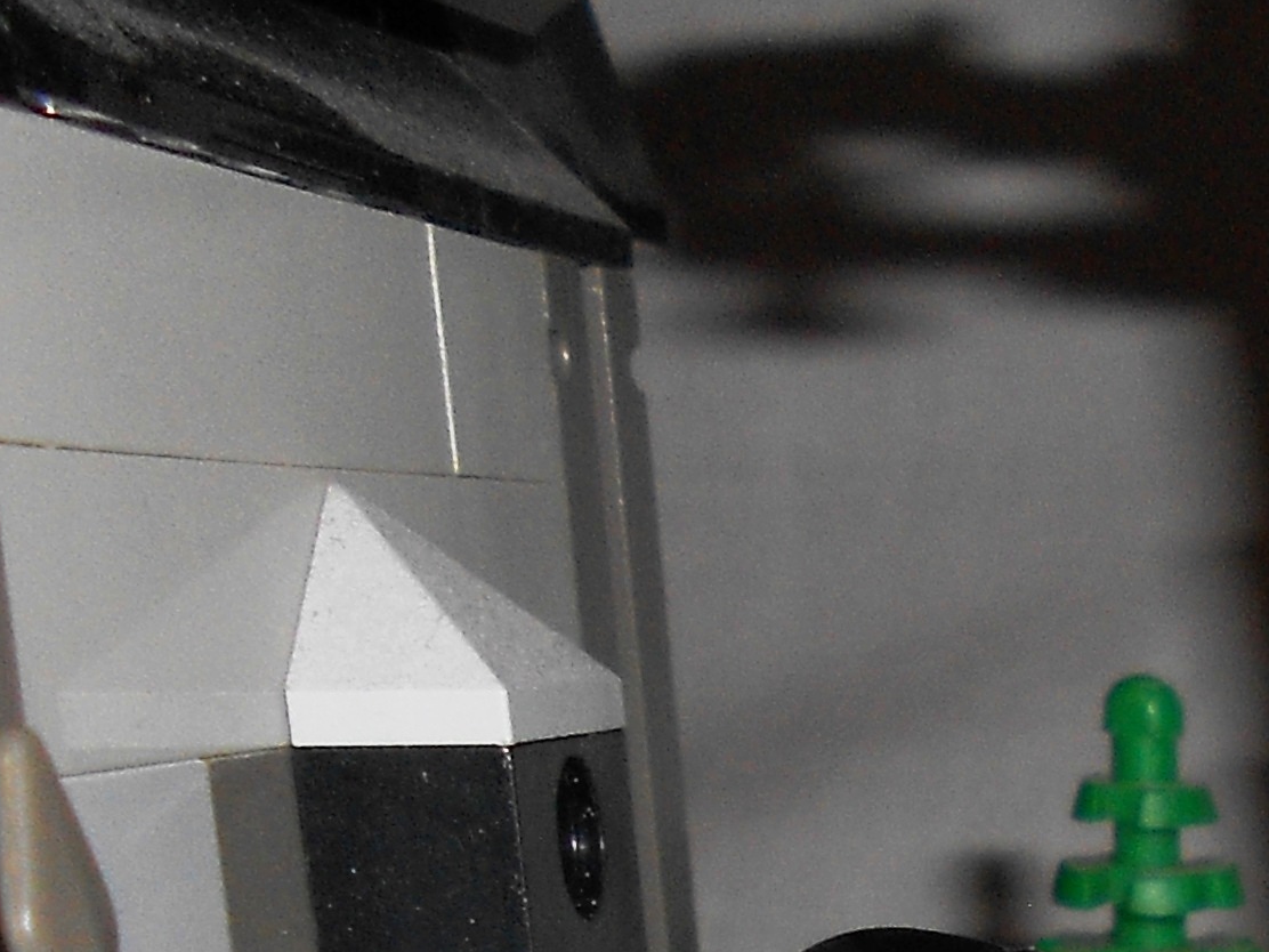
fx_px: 3703
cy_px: 1788
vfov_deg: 13.1
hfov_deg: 17.6
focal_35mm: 101
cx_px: 1853
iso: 80
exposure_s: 1/25
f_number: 8
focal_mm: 4.6
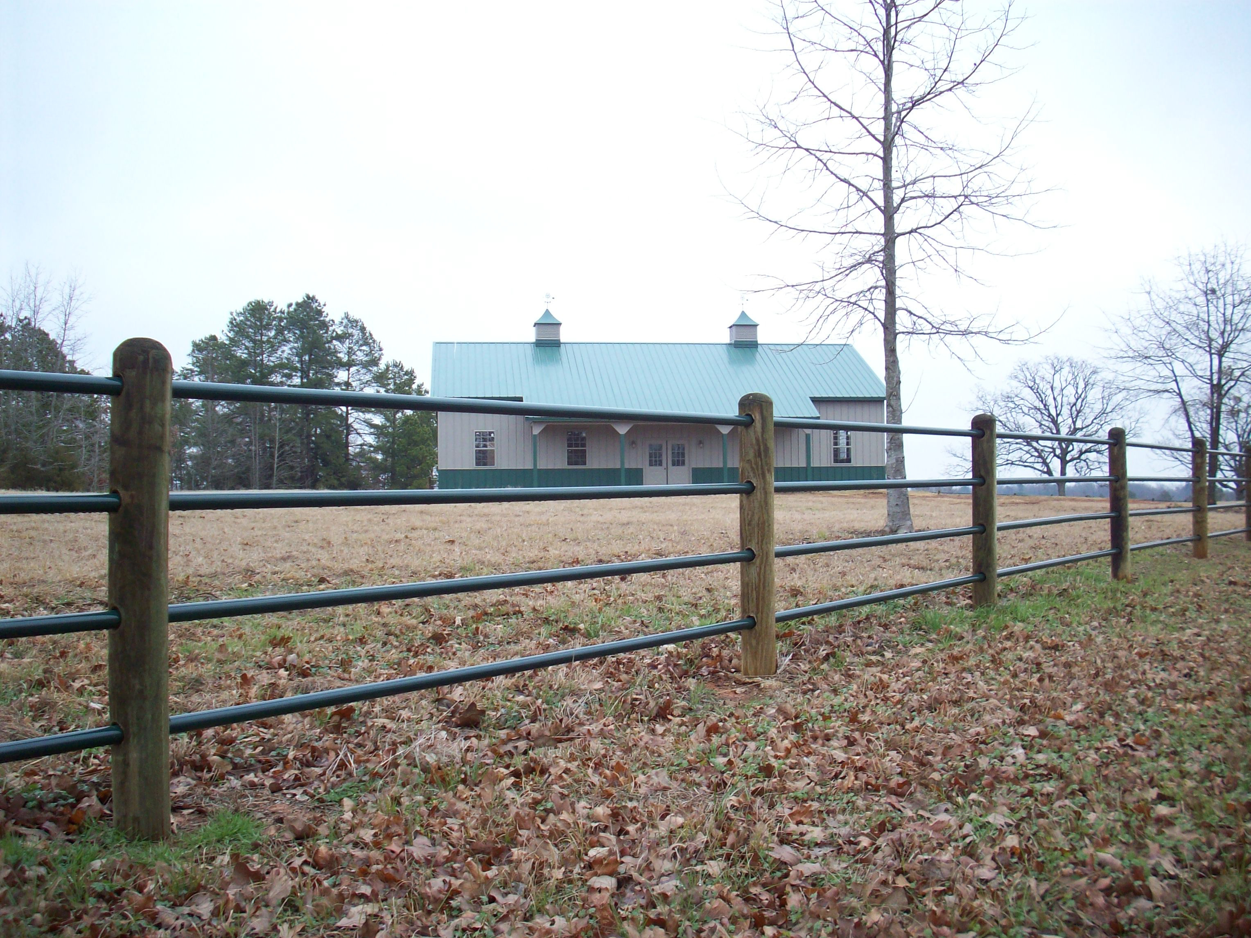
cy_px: 469
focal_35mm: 37
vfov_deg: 38.7
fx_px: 1337
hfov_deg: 50.1
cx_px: 626
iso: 80
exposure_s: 1/129
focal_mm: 6.2
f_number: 2.8
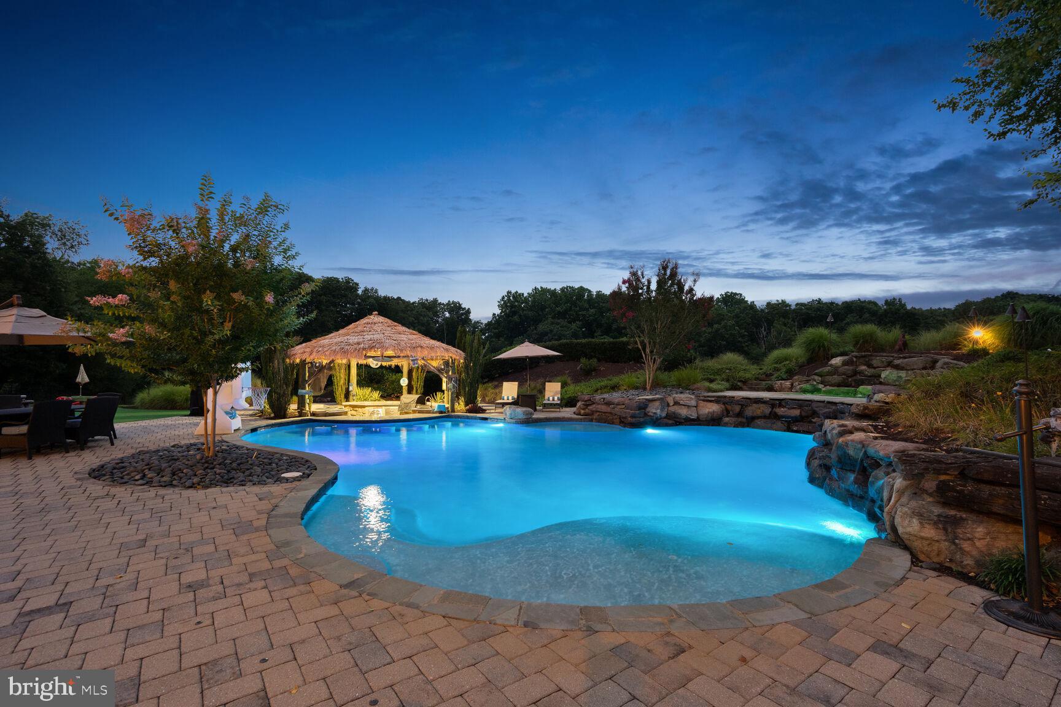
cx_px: 530
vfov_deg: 73.7
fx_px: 472
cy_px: 354
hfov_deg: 96.7
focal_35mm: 16
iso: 800
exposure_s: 3.2
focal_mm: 16
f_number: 8
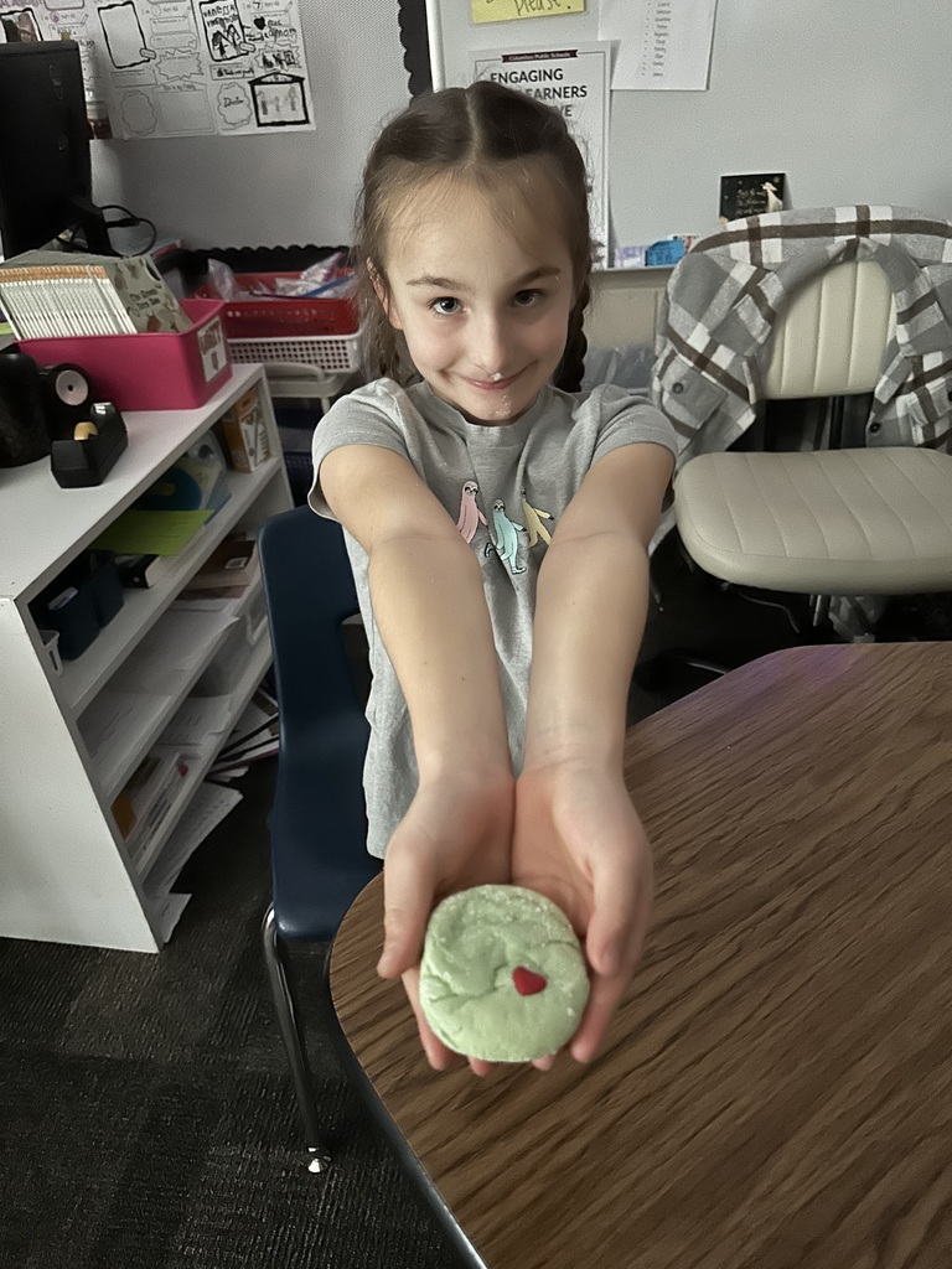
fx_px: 880
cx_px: 476
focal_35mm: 24
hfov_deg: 56.8
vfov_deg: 71.6
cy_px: 634
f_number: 1.78
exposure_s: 1/22
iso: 1600
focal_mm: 6.86
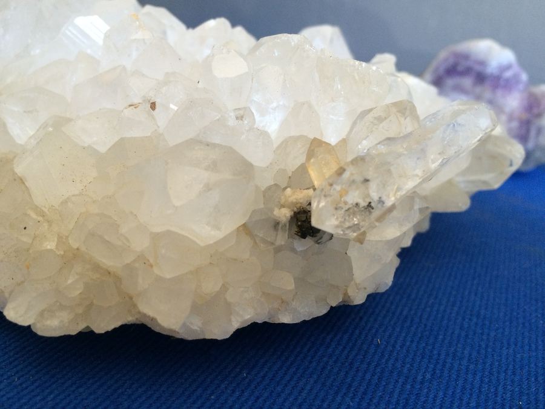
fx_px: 457
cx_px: 272
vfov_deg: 48.2
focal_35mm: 29
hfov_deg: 61.7
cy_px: 204
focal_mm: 4.15
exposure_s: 1/30
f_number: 2.2
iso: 64
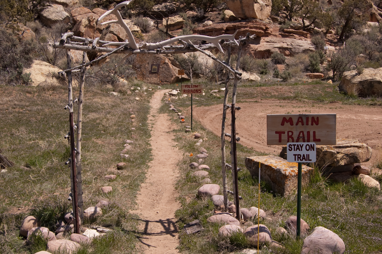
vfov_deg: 34.1
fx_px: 413
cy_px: 127
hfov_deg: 49.6
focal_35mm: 39
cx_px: 191
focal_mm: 26
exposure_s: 1/400
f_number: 10
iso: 200
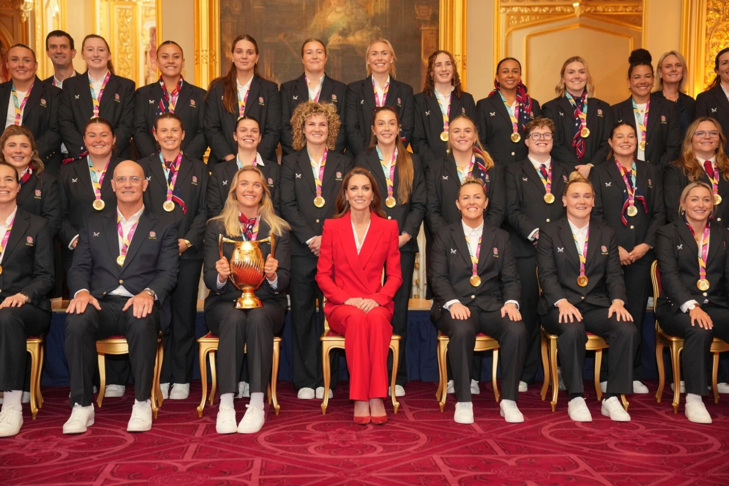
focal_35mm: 46
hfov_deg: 42.7
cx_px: 364
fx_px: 931
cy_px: 243
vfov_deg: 29.2
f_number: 2.8
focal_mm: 46
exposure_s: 1/100
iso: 1600
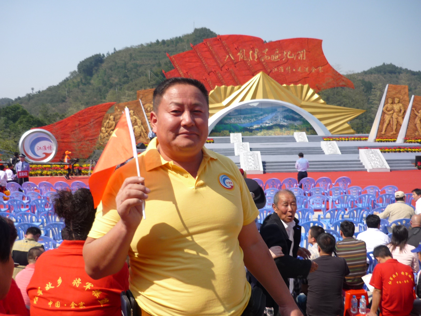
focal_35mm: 33
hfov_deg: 55.4
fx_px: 401
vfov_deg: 42.9
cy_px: 158
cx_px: 210
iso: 100
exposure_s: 1/160
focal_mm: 5.5
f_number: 8
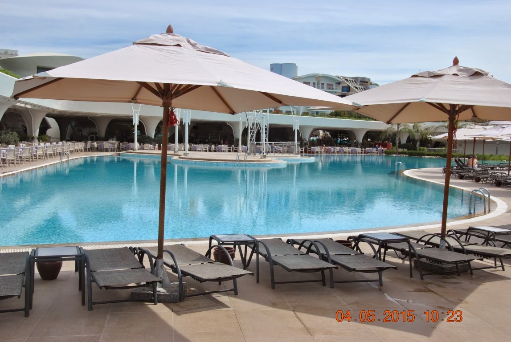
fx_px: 554
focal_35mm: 39
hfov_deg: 49.5
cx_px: 256
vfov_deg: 34.3
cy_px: 171
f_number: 9
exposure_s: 1/320
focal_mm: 26
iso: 100
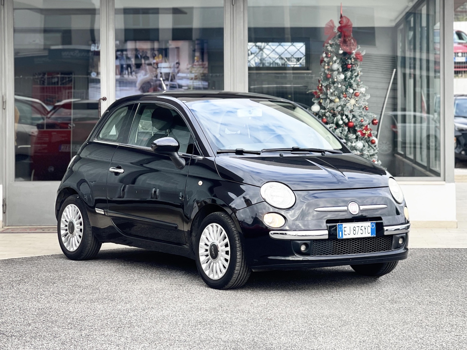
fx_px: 863
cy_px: 175
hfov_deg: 30.3
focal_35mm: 64
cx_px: 234
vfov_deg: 22.9
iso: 25
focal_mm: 7.5
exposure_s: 1/170
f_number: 2.2
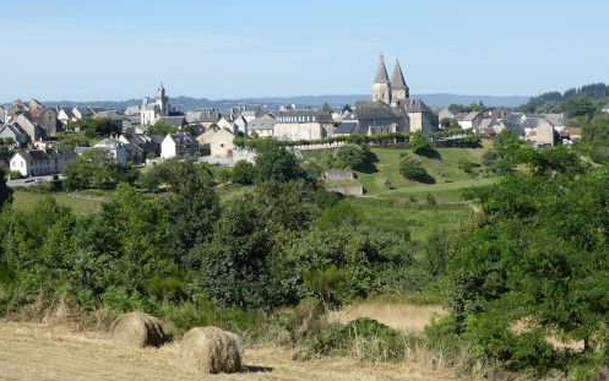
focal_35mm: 65
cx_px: 304
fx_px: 1079
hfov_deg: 31.5
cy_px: 177
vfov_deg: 20.0
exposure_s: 1/500
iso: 100
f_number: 4.7
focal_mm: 10.3
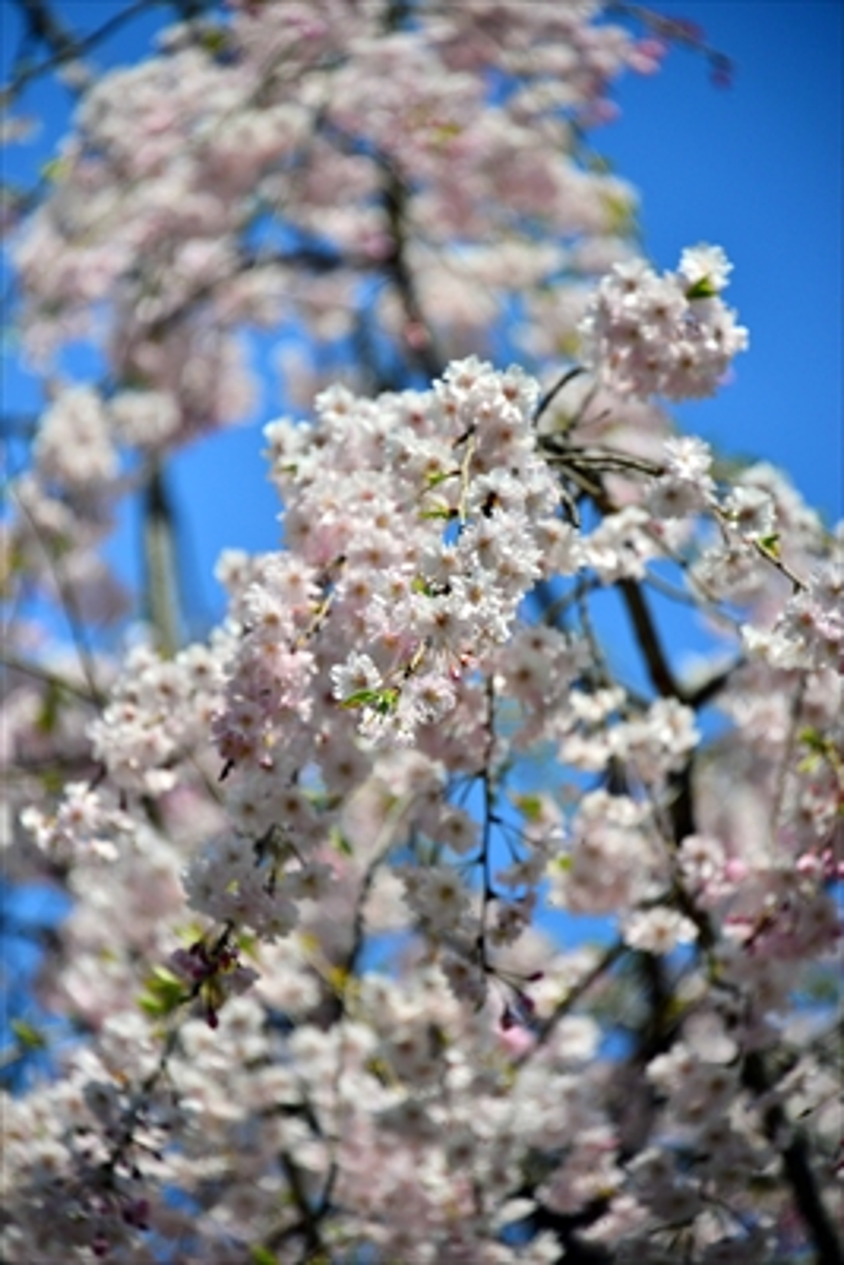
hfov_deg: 4.6
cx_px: 422
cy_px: 632
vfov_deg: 6.9
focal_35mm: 300
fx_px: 10540
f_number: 5.6
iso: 400
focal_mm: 300
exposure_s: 1/4000
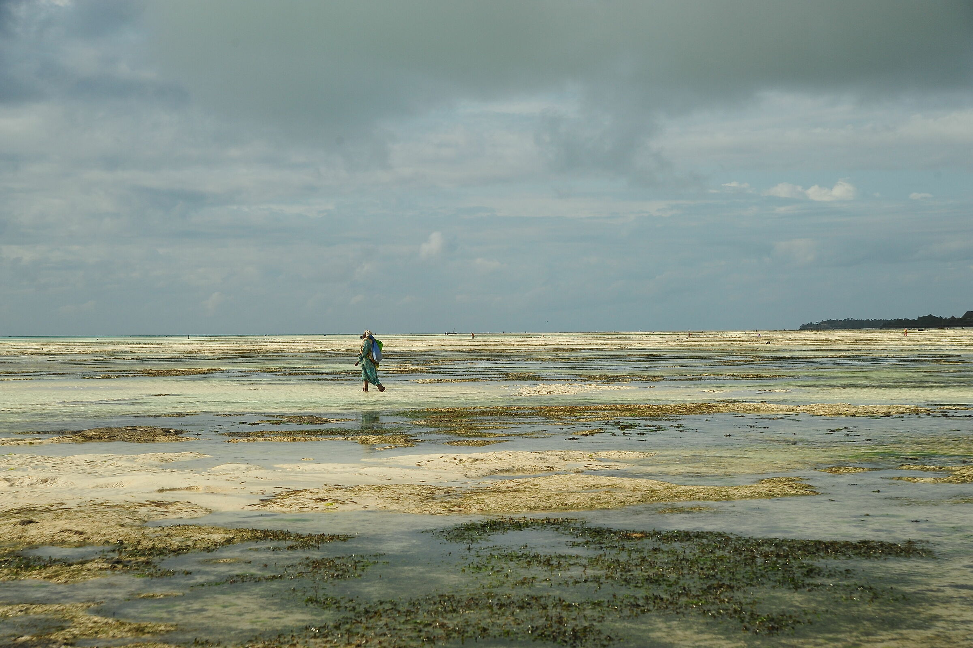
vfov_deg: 18.2
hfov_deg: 27.0
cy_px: 324
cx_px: 486
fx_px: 2026
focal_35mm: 75
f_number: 8
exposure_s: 1/2500
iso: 640
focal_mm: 75
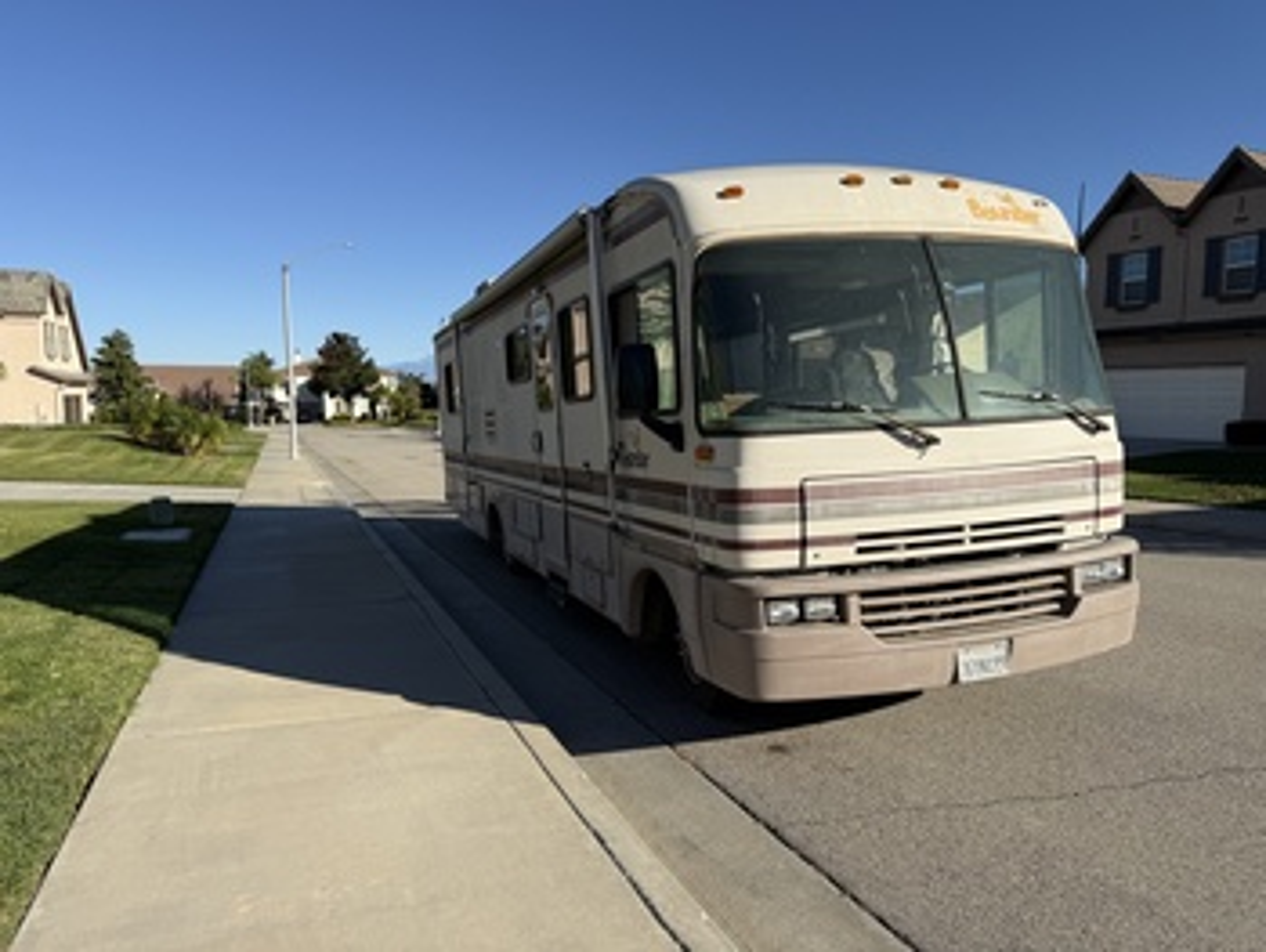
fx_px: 878
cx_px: 633
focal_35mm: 24
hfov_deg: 71.6
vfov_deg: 56.9
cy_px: 476
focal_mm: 6.76
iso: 80
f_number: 1.78
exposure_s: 1/5319
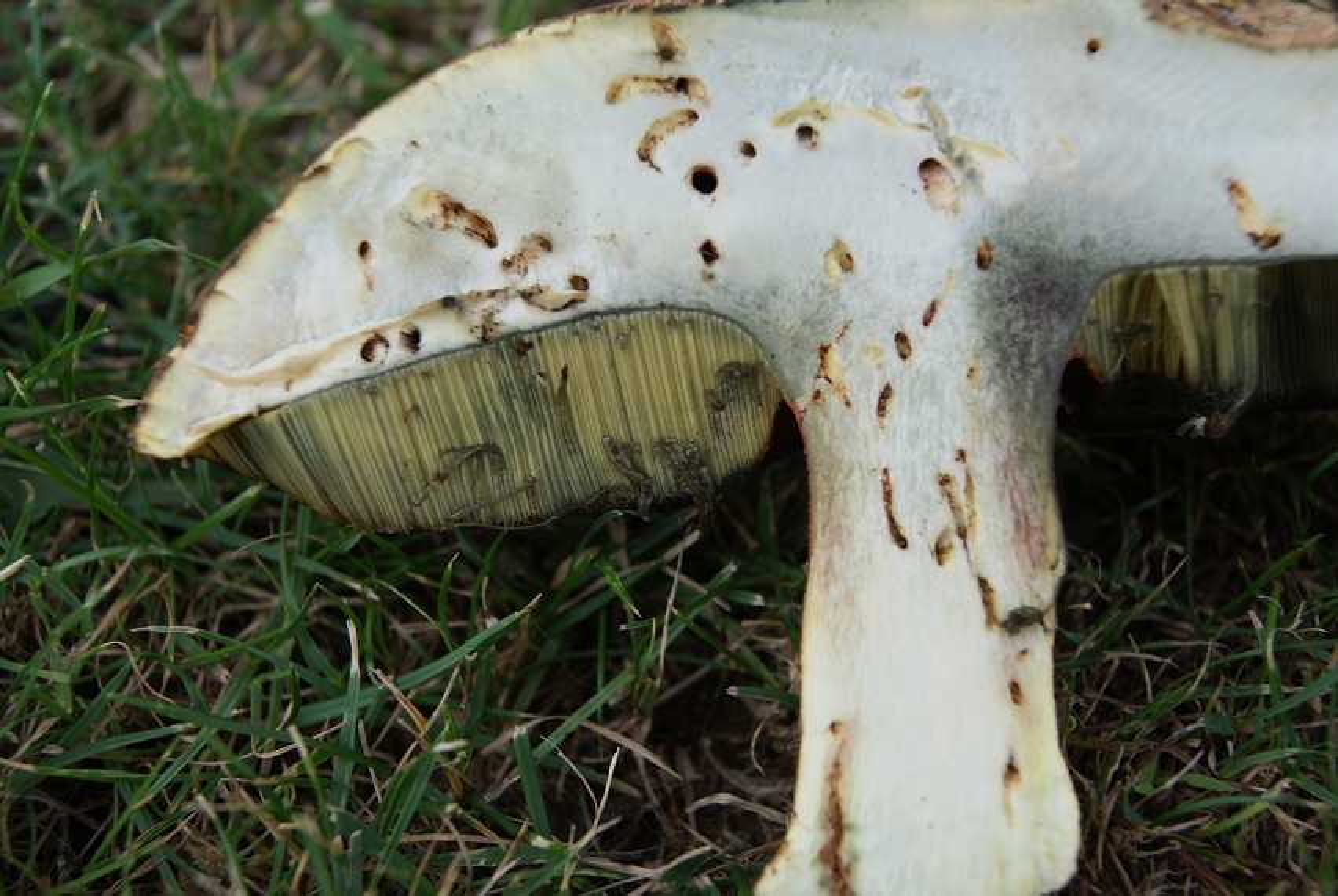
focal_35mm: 45
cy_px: 448
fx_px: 1675
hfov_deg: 43.5
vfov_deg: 30.0
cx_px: 669
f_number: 5
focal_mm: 30
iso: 100
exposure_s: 1/50
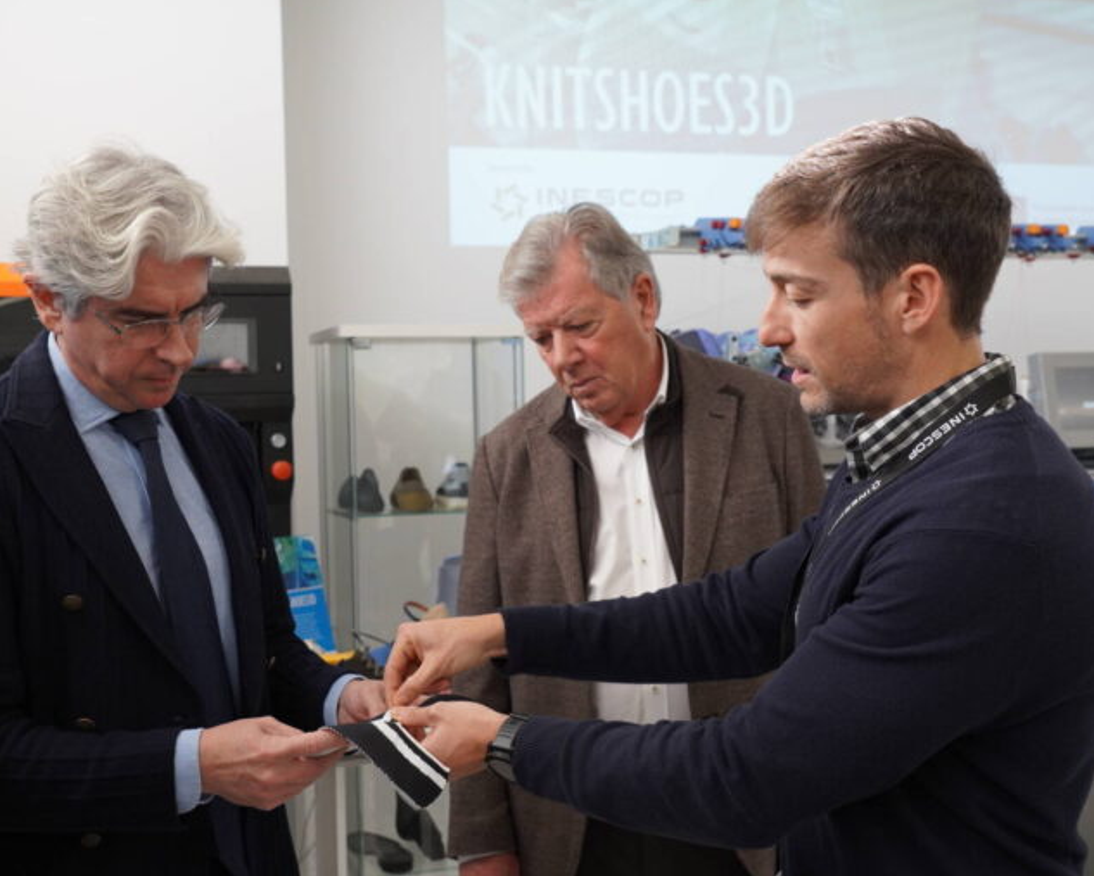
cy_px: 436
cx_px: 524
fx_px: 1328
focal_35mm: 41
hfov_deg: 44.8
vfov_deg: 36.5
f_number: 4
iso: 1250
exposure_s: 1/160
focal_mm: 24
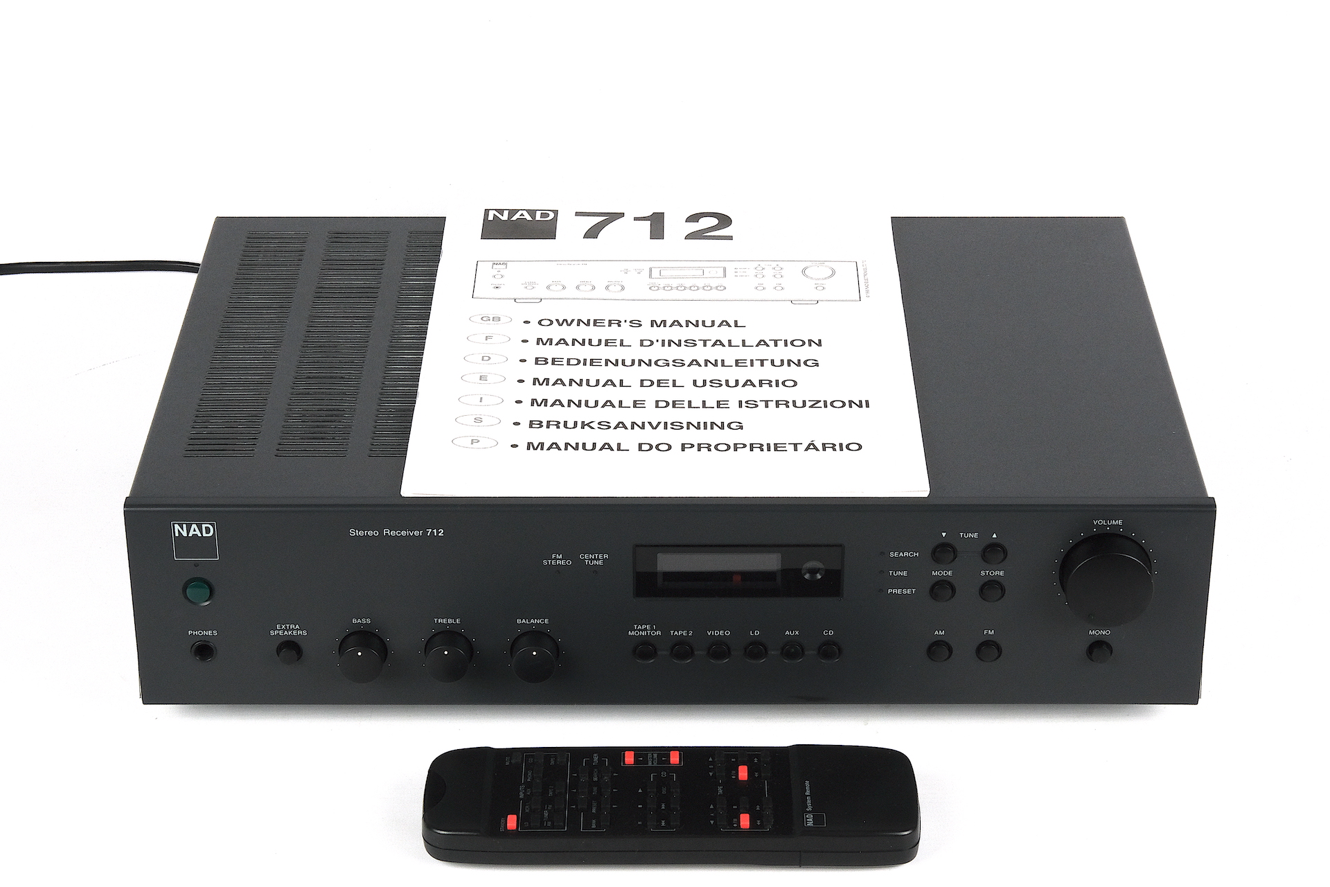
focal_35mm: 83
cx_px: 665
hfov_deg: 24.5
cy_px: 444
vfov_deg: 16.5
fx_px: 3066
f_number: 22
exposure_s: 1/10
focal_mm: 55
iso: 800
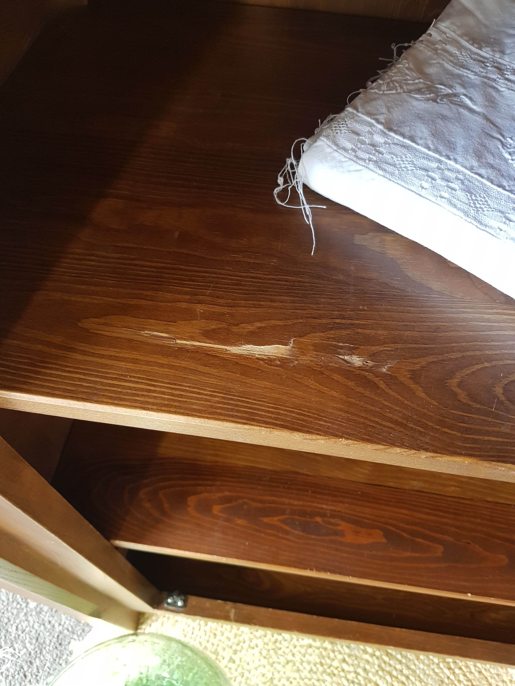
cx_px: 258
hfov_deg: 53.1
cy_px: 343
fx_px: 516
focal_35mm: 26
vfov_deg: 67.3
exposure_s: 1/25
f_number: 1.7
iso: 200
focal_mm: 4.2
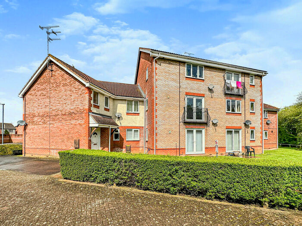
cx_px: 151
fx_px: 122
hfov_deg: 102.1
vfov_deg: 85.7
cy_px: 113
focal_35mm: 14
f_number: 2.2
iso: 50
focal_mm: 2.22
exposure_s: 1/3600
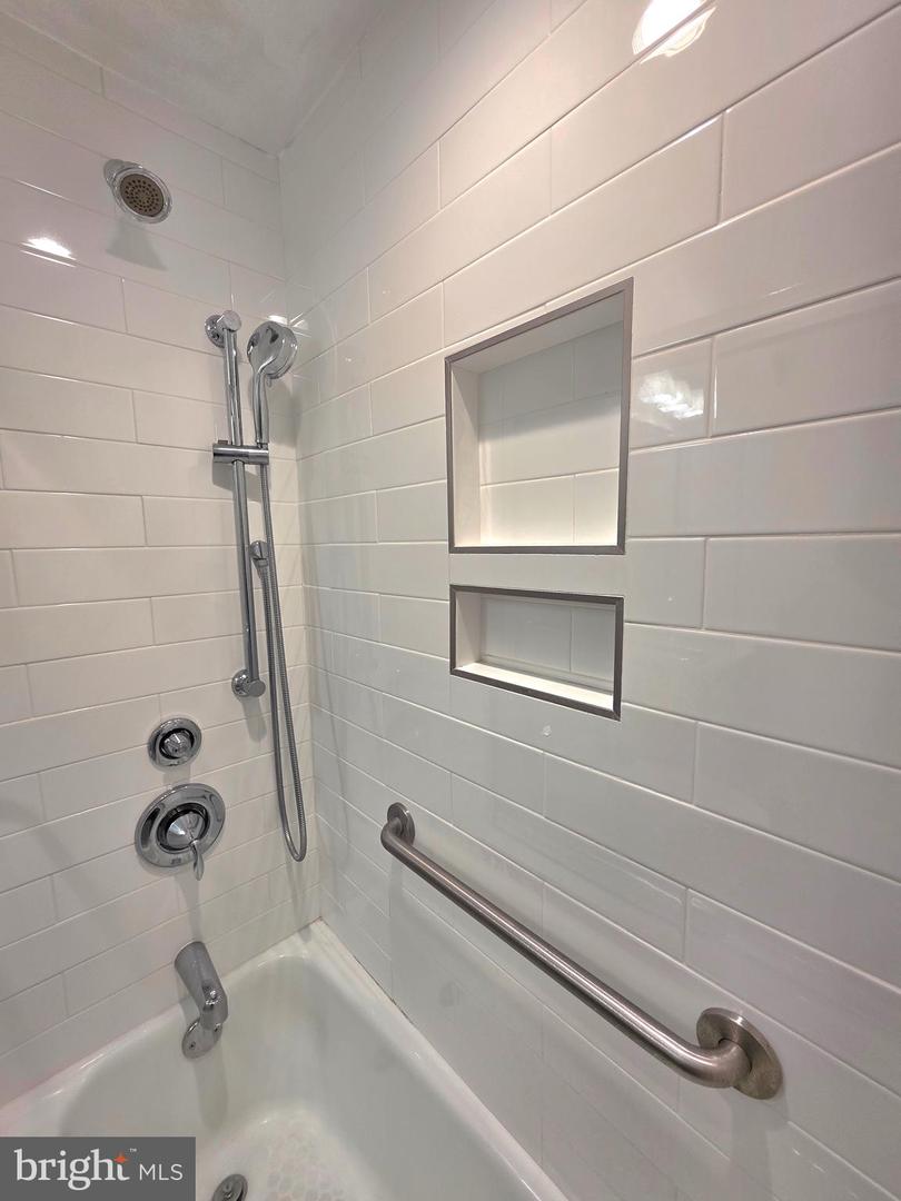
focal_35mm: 13
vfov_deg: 106.2
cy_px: 600
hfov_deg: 89.9
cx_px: 450
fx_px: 451
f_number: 1.9
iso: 125
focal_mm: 2.2
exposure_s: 1/120
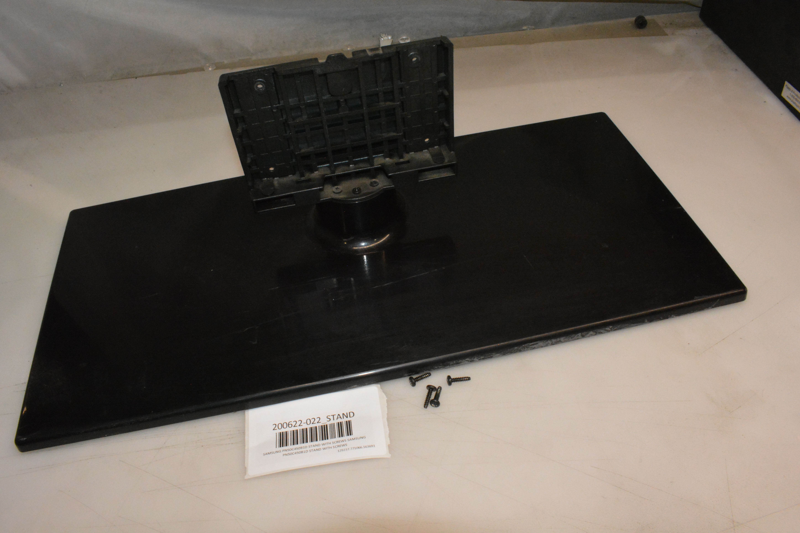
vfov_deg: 46.4
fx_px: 622
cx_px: 388
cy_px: 265
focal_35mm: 28
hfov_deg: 65.5
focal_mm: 18
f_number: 22
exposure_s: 1/60
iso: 4000
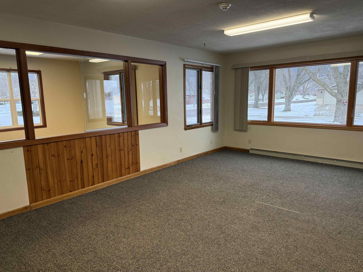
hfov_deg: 71.6
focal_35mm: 24
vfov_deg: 56.8
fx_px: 252
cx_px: 182
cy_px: 136
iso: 200
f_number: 1.78
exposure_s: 1/146
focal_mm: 6.76
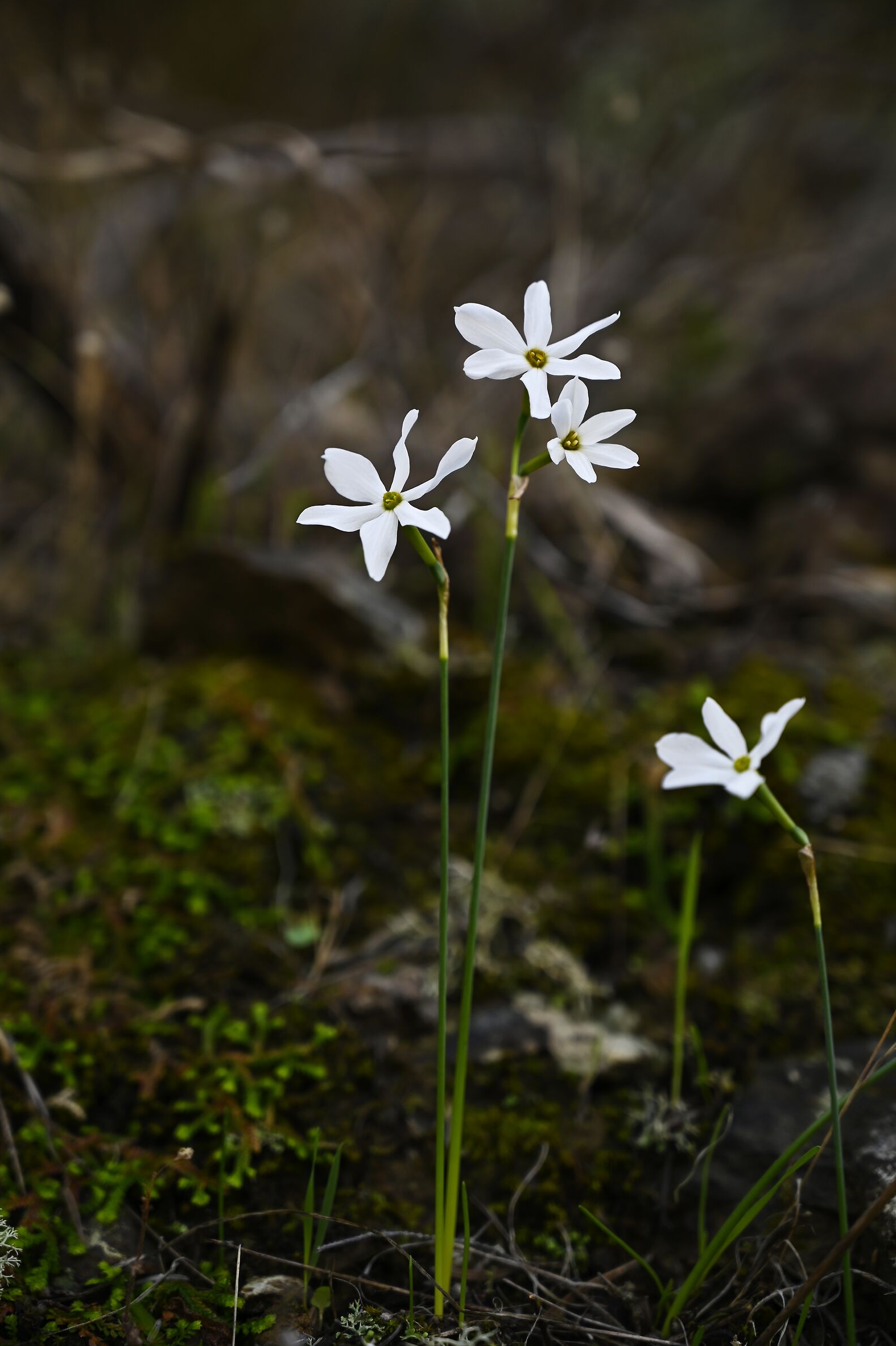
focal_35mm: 71
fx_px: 2653
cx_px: 453
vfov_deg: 28.5
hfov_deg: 19.2
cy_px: 674
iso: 100
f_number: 4
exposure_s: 1/200
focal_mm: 70
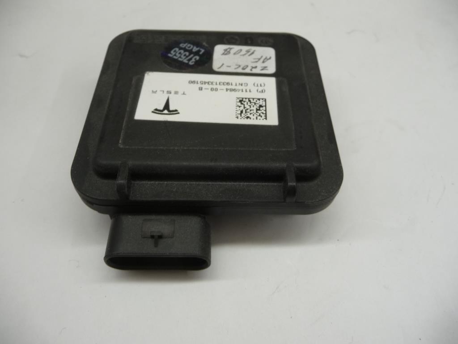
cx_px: 229
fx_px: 370
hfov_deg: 63.4
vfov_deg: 49.7
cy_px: 172
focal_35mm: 28
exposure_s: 1/30
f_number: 3.3
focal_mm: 4.7
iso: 160
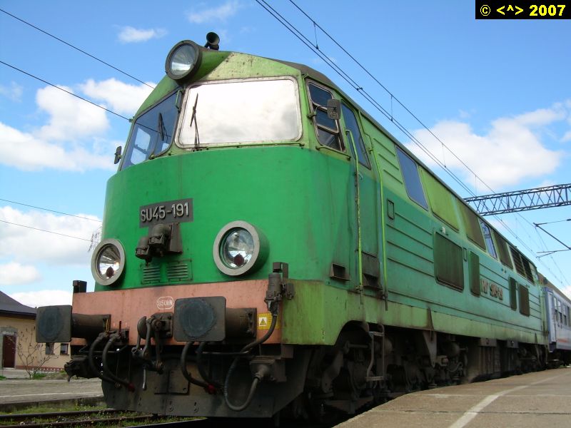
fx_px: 627
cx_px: 286
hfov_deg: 49.0
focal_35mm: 38
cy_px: 214
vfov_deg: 37.7
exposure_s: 1/297
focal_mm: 6.3
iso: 50
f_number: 4.6
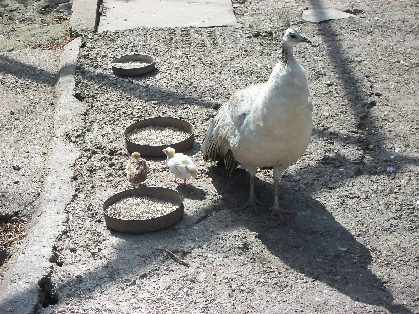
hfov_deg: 20.4
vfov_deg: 15.4
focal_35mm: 96
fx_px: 1162
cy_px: 157
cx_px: 210
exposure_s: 1/500
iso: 204
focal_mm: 17.1
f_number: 5.2
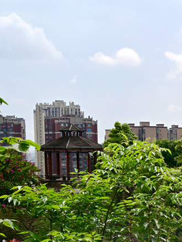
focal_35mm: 93
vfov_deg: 20.7
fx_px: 651
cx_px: 298
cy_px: 205
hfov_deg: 14.5
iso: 100
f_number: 8
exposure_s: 1/250
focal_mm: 35
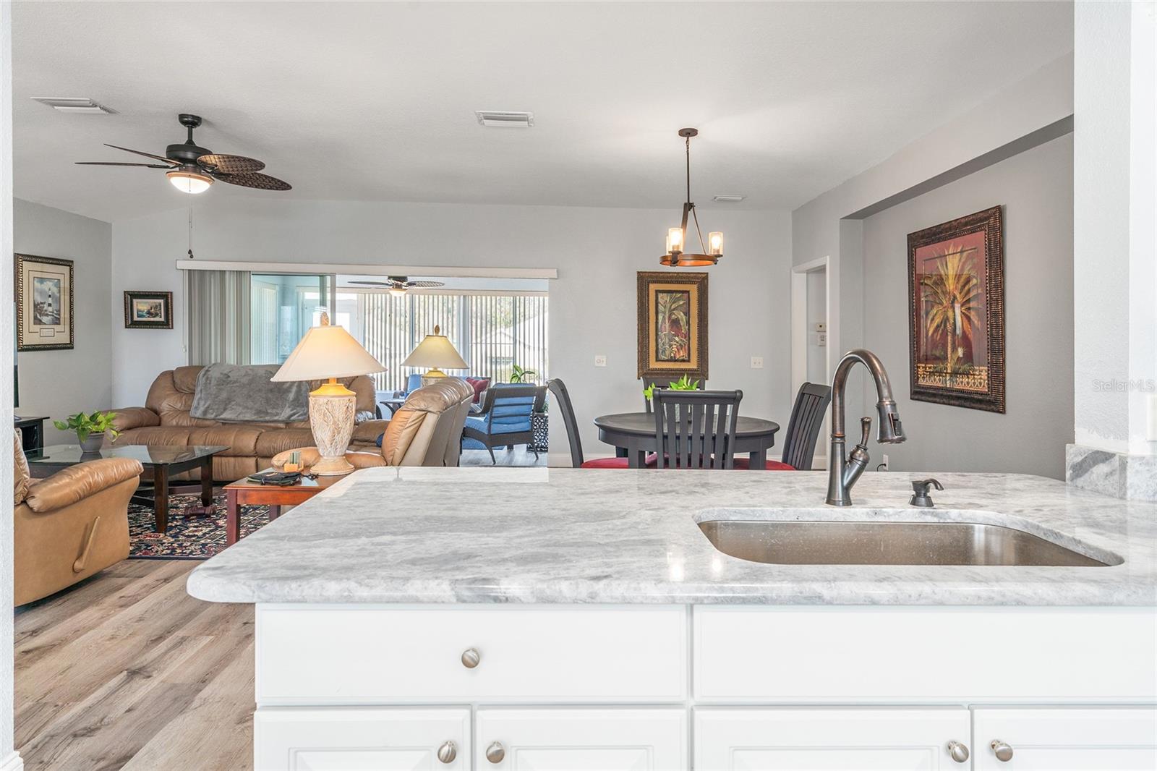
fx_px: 675
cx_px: 578
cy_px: 386
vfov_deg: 59.5
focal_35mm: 21
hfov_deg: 81.2
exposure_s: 1/8
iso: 160
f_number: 8
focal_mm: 21
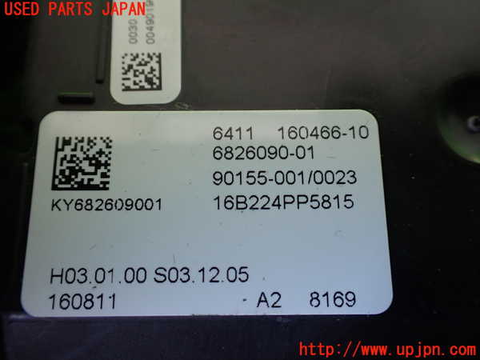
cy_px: 180
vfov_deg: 46.8
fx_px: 416
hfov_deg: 60.0
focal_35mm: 30
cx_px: 240
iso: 250
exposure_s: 1/125
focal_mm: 5.4
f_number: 2.3
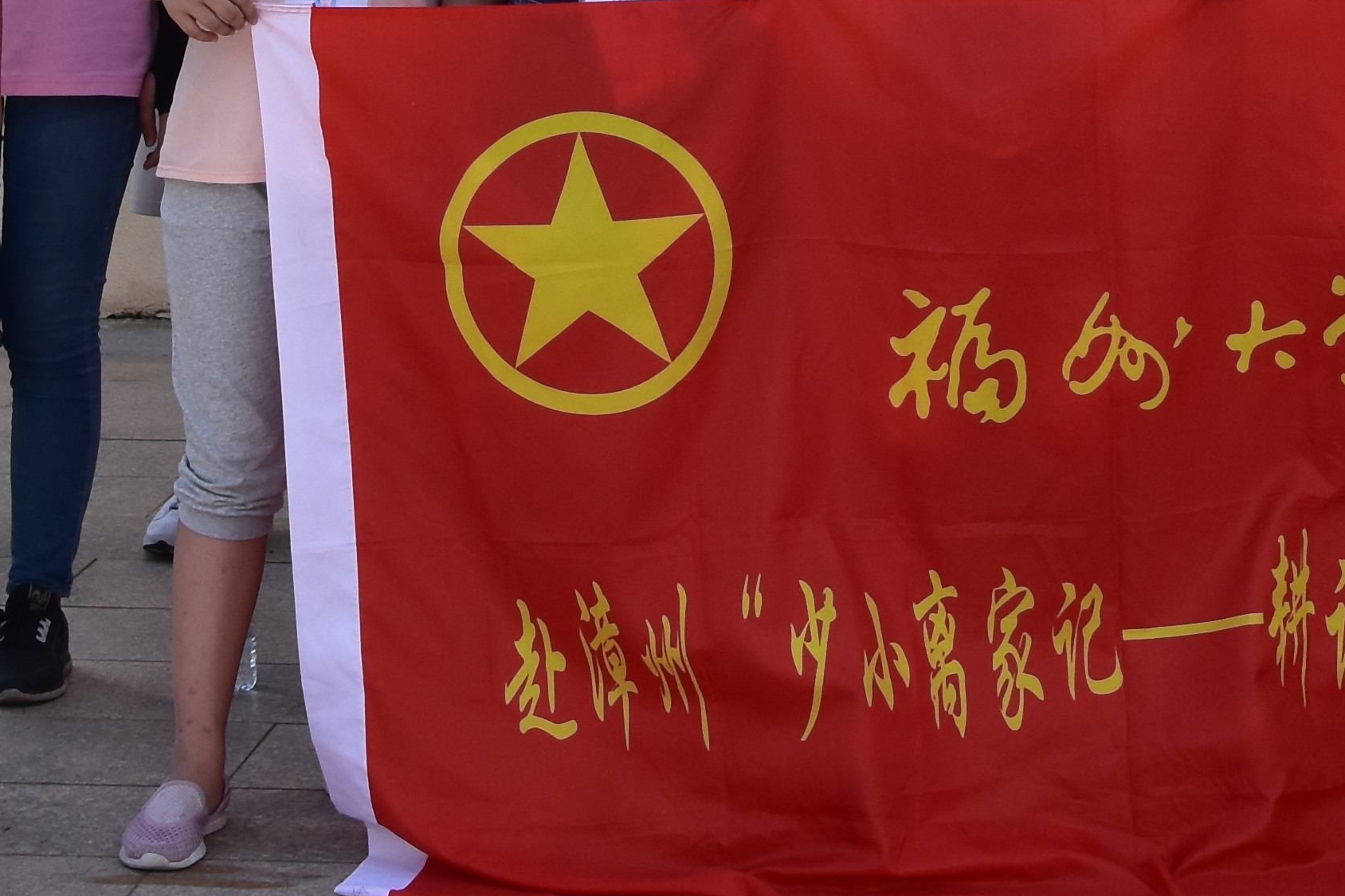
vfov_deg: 10.3
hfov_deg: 15.9
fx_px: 4781
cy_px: -499
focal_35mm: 128
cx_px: 1143
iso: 400
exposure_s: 1/400
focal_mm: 24
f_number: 11
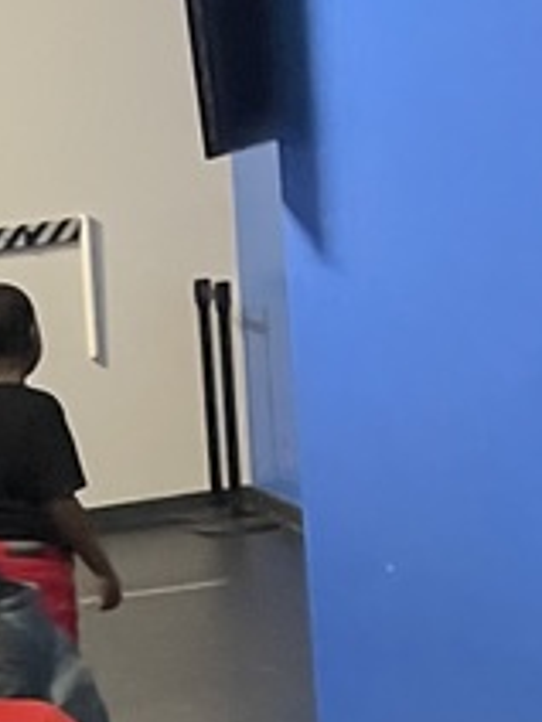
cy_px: 1025
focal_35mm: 121
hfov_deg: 11.3
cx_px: -464
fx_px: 2526
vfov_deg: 15.3
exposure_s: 1/30
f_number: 1.6
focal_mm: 5.1
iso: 640
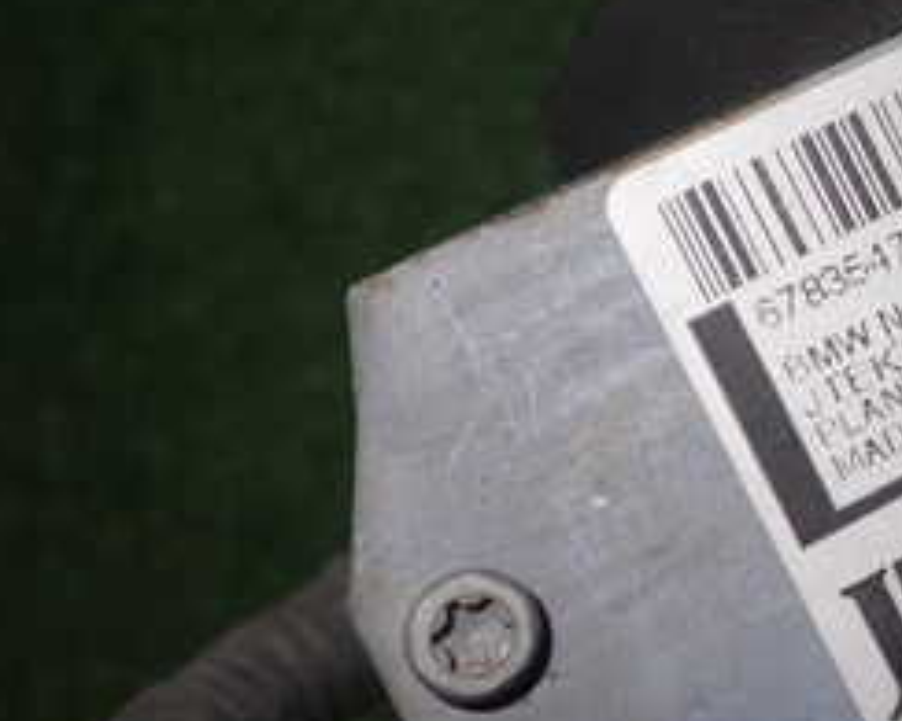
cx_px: 1087
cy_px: 248
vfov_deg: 21.2
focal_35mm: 72
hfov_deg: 24.0
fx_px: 1921
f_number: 6.3
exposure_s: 1/30
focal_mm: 5.4
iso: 200
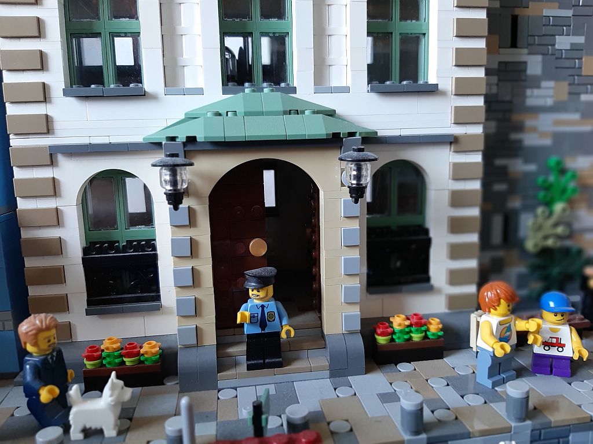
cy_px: 222
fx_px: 463
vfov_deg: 51.4
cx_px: 296
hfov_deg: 65.3
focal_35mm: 27
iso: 100
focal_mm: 3.93
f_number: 1.7
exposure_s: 1/50
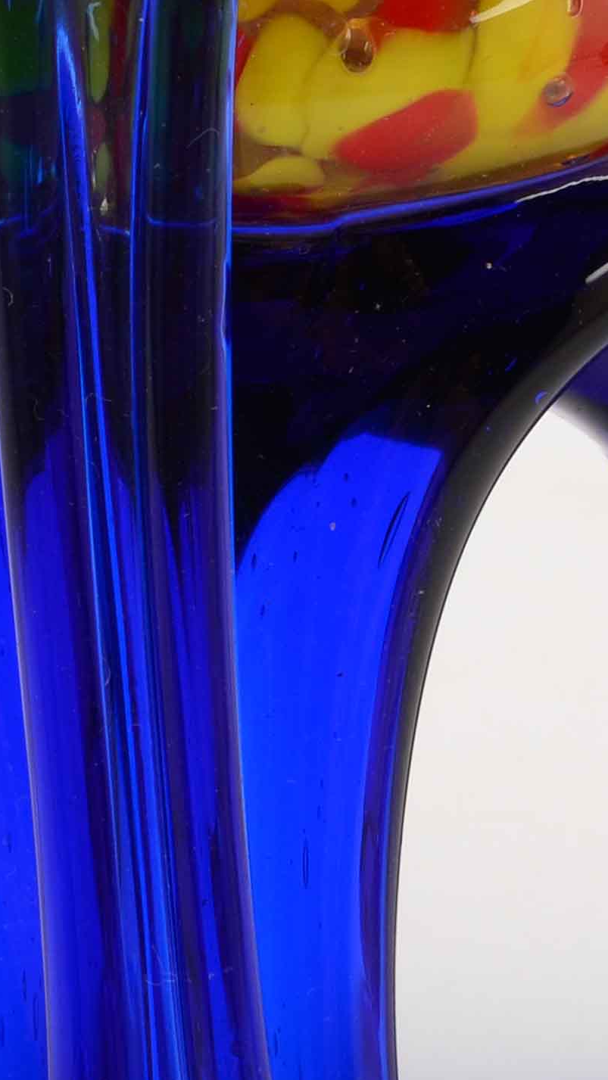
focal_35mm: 298
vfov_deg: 7.2
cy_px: 593
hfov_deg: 4.1
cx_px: 178
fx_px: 8533
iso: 100
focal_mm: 55
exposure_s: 1/160
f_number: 25
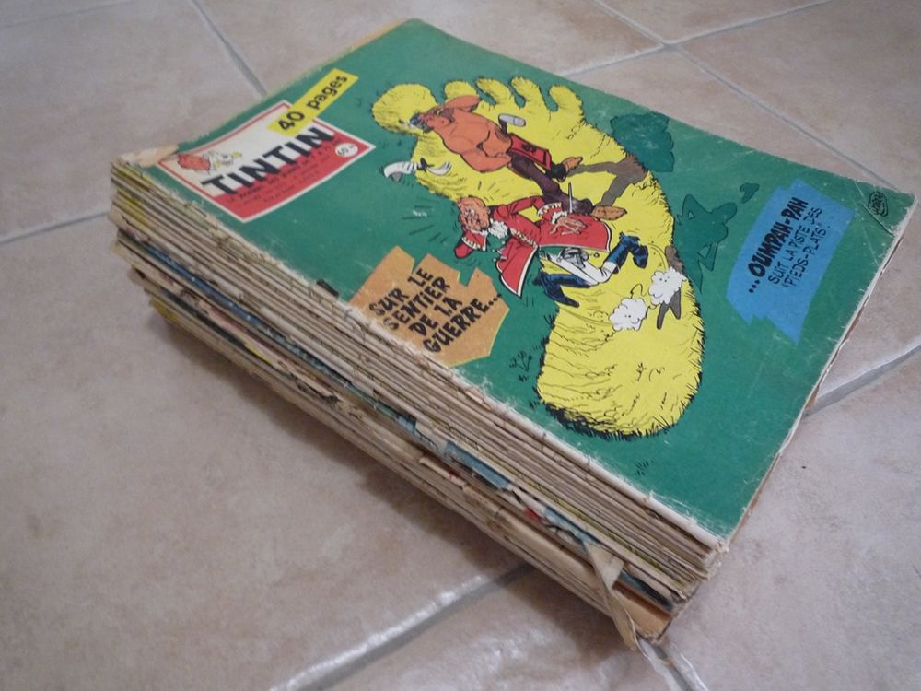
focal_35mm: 25
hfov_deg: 69.4
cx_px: 460
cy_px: 346
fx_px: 665
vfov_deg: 54.9
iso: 400
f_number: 2.8
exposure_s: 1/15
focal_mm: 4.4
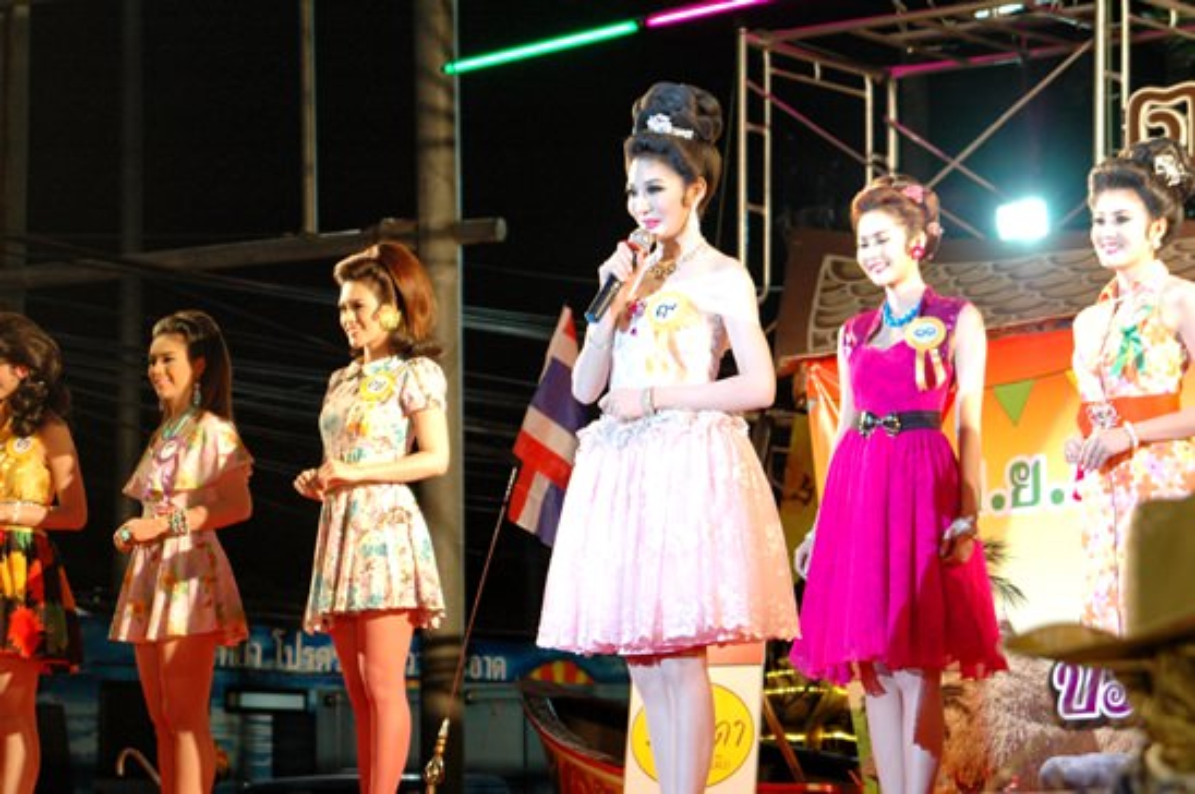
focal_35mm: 117
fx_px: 3879
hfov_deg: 17.5
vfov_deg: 11.7
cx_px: 598
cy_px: 397
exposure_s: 1/25
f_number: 5
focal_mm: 78
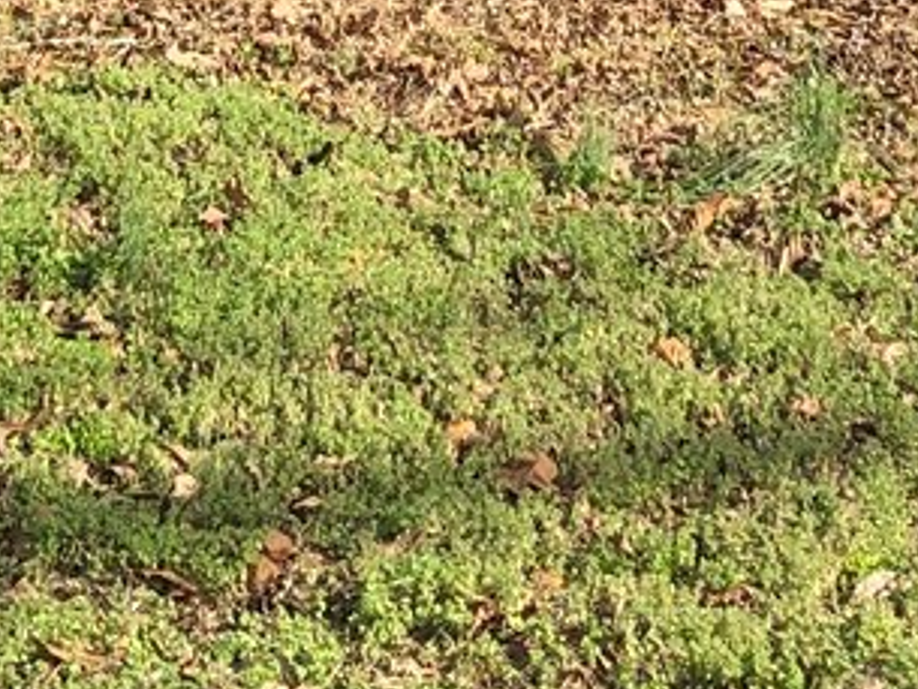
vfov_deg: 9.7
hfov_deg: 14.2
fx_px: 3688
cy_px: -808
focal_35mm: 139
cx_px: 342
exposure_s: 1/842
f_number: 1.8
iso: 20
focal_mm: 3.99
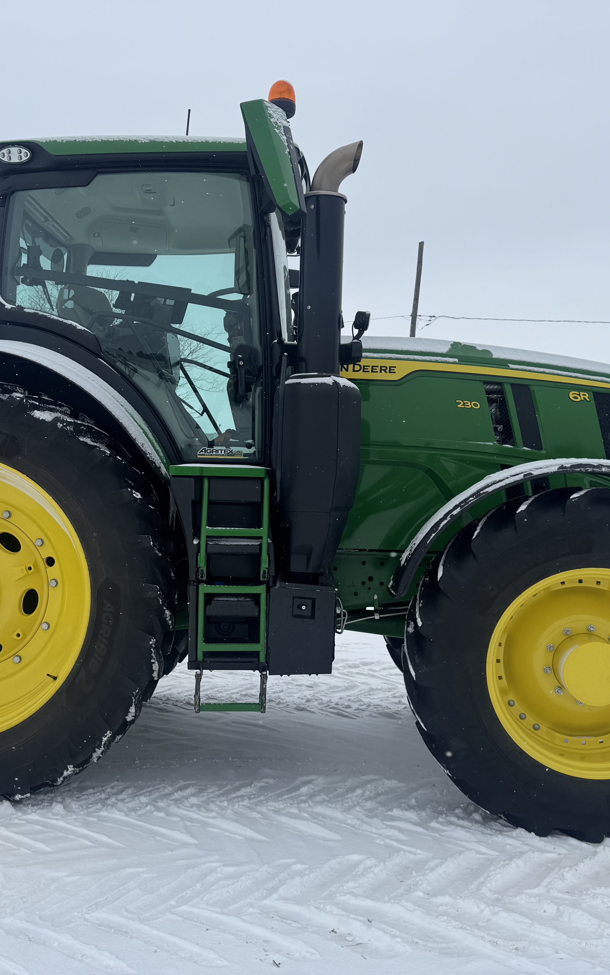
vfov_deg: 56.7
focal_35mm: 34
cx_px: 251
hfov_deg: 37.2
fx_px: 904
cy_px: 488
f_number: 1.78
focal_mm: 6.76
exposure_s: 1/3413
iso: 80
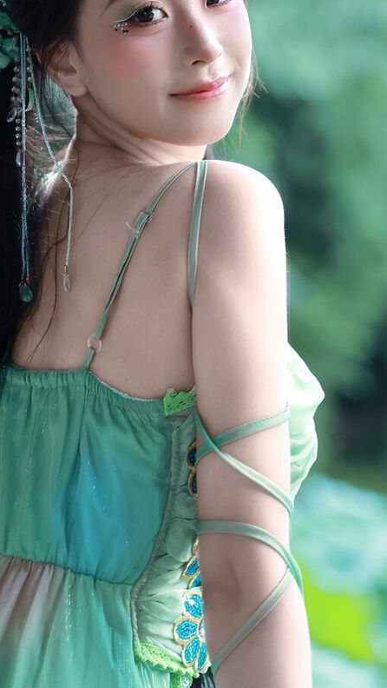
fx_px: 3226
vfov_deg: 12.1
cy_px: 60
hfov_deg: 6.9
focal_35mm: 177
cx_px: 267
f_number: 2.8
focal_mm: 86
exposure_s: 1/125
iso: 640
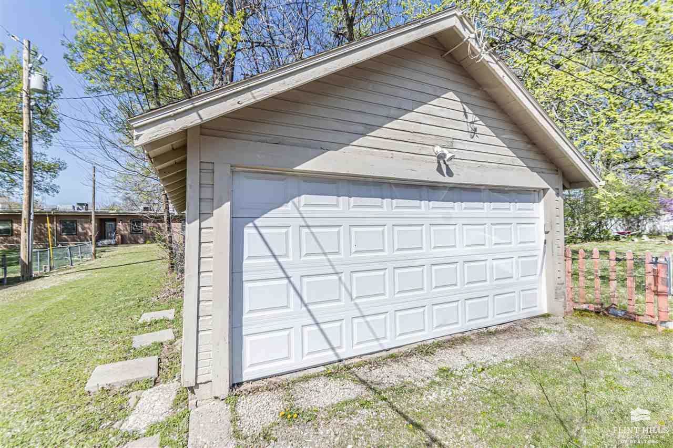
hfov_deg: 100.4
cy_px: 224
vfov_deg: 77.3
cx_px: 336
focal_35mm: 15
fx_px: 280
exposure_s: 1/160
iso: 100
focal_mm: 10
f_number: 8
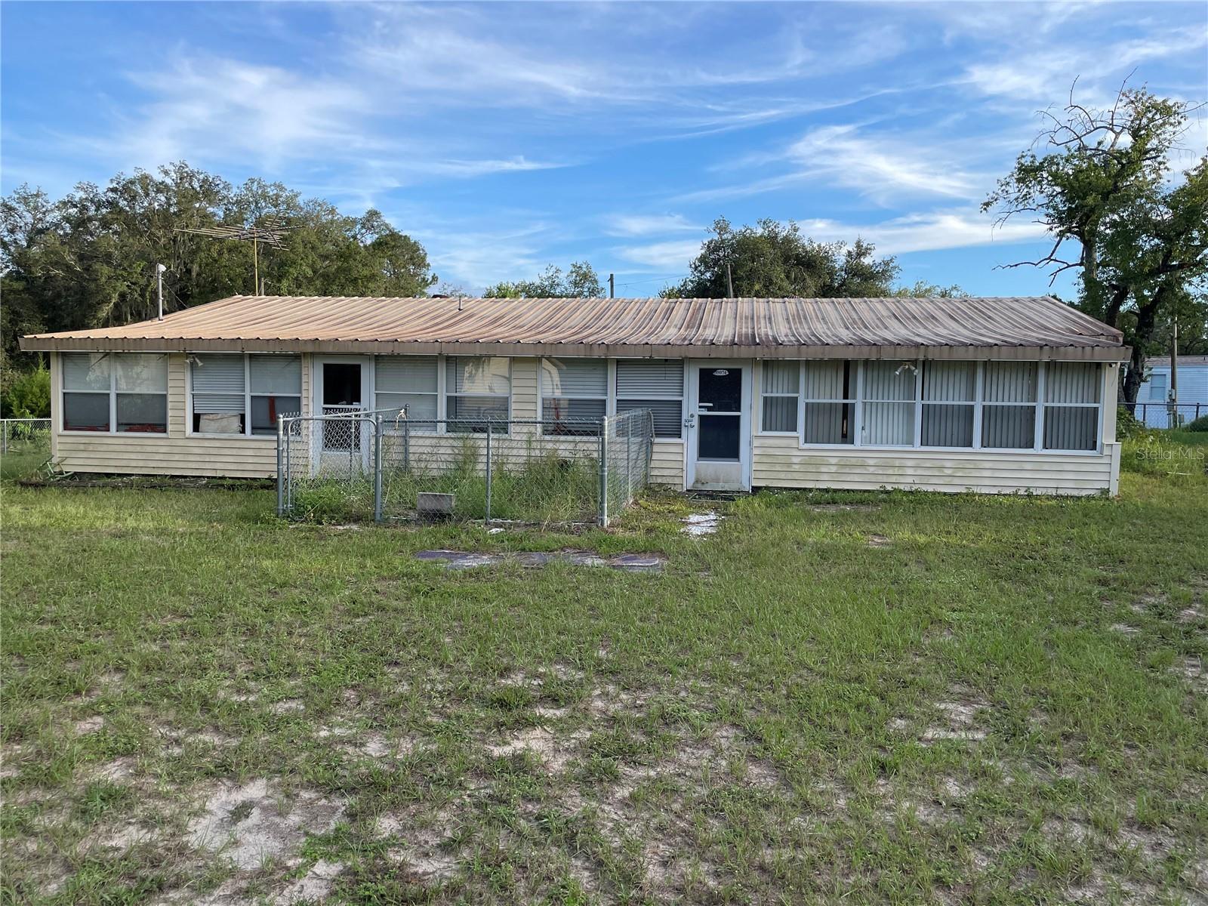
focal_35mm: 26
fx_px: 907
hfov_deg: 67.3
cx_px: 604
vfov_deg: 53.1
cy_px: 453
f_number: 1.6
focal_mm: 4.2
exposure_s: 1/1531
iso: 50
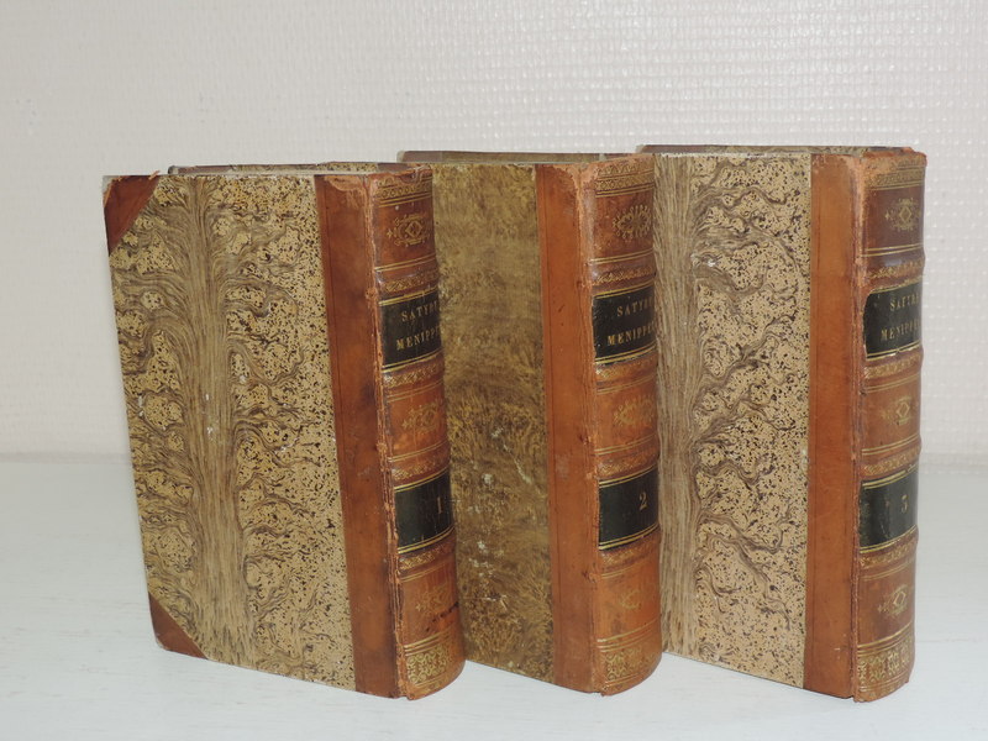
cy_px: 370
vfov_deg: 30.9
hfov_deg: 40.4
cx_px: 494
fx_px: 1341
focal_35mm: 47
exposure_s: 1/30
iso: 200
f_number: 3.5
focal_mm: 8.3
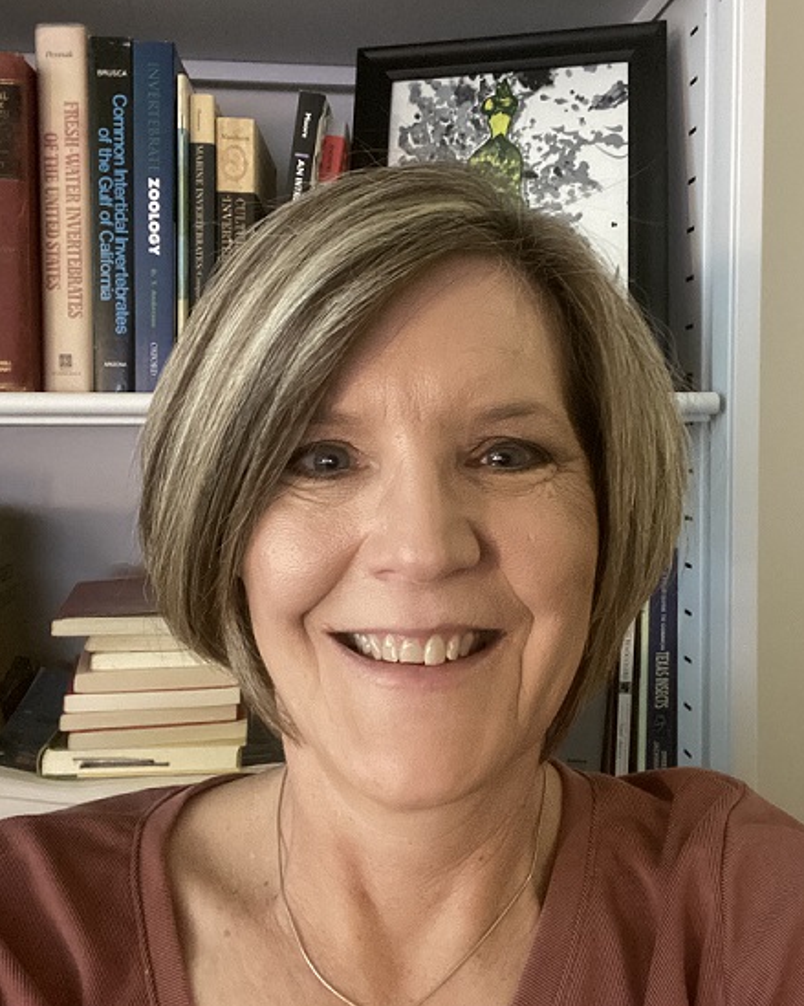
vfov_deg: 55.6
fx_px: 952
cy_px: 469
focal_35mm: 32
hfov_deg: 45.8
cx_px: 408
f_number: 2.2
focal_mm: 2.71
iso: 800
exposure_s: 1/15
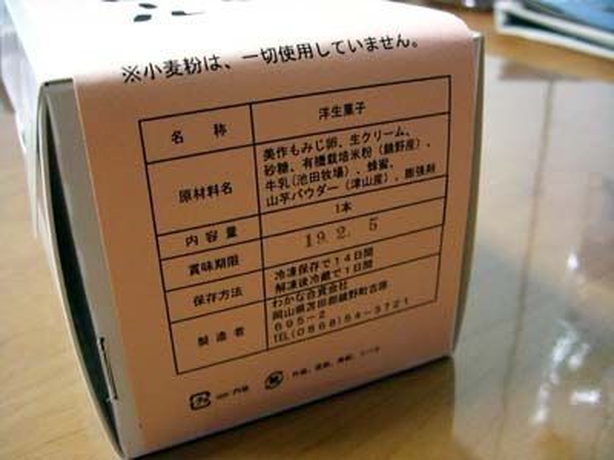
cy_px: 230
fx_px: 674
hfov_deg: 49.0
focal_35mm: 38
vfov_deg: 37.7
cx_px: 307
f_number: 2.7
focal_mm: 6.2
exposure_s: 1/40
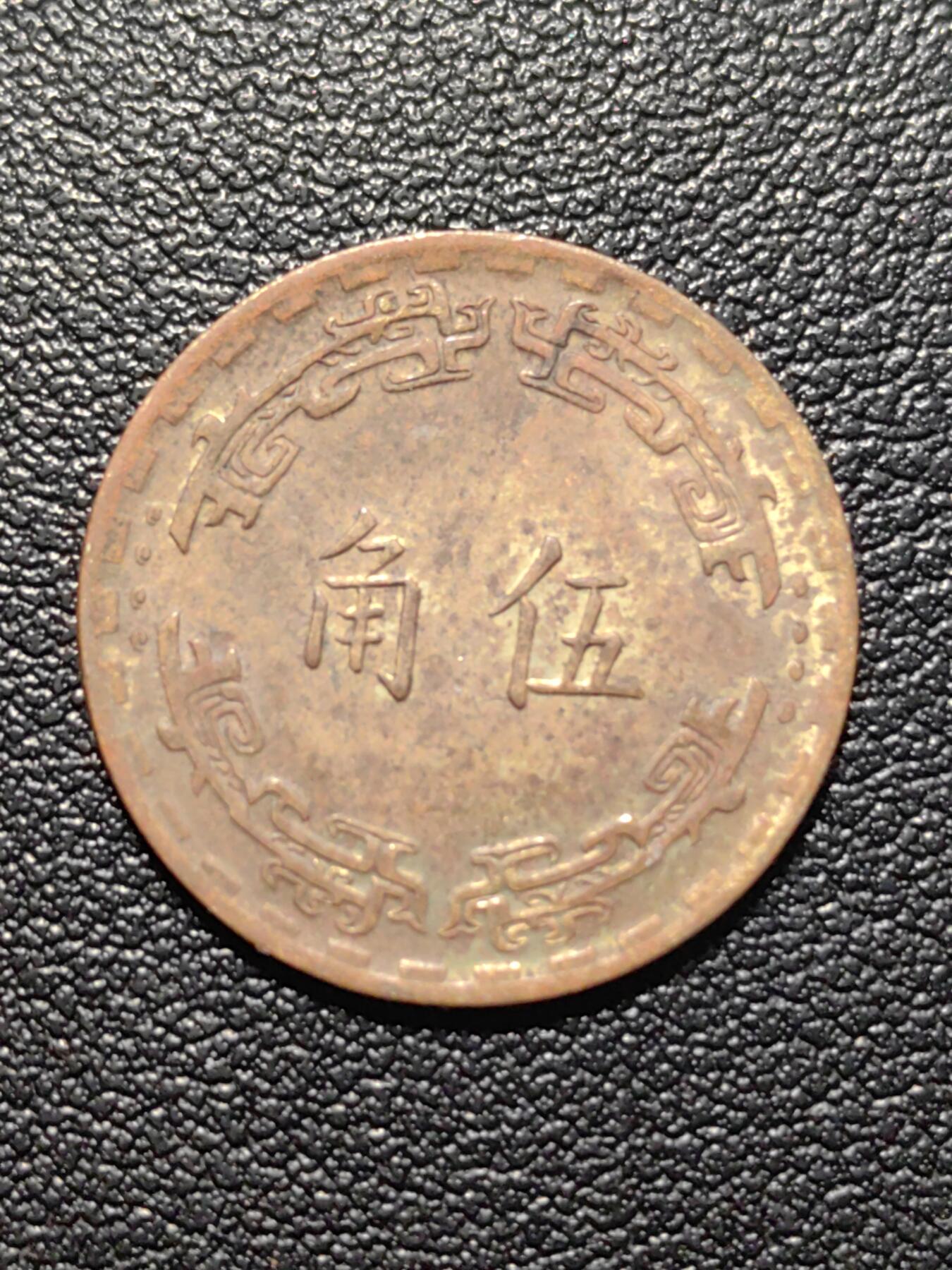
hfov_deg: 21.9
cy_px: 635
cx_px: 476
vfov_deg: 29.0
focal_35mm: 67
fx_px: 2457
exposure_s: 1/100
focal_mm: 5.75
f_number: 2
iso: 160
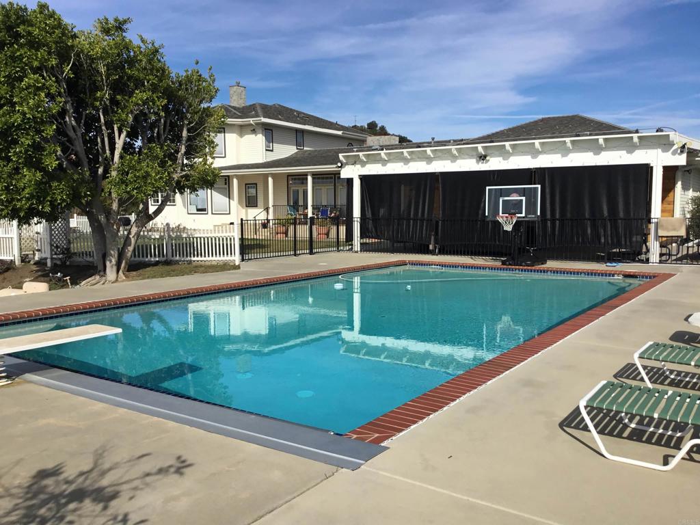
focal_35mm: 31
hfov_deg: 58.4
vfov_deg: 45.4
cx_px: 350
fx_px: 627
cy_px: 262
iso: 25
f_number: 2.4
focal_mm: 3.3
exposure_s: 1/2037
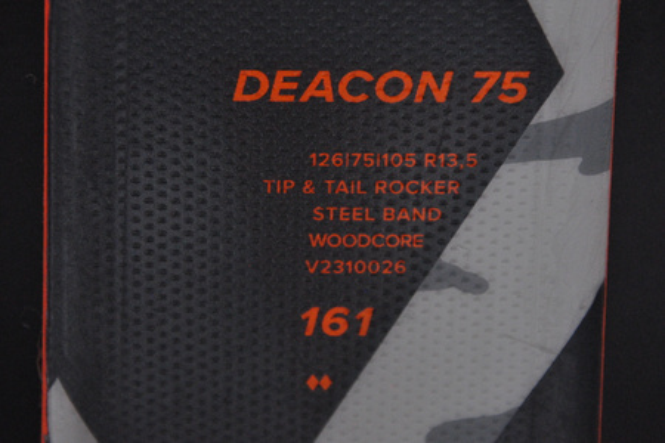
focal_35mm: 158
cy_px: 222
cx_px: 332
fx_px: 2909
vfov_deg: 8.7
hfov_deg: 13.0
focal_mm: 105
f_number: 8
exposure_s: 1/125
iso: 3200
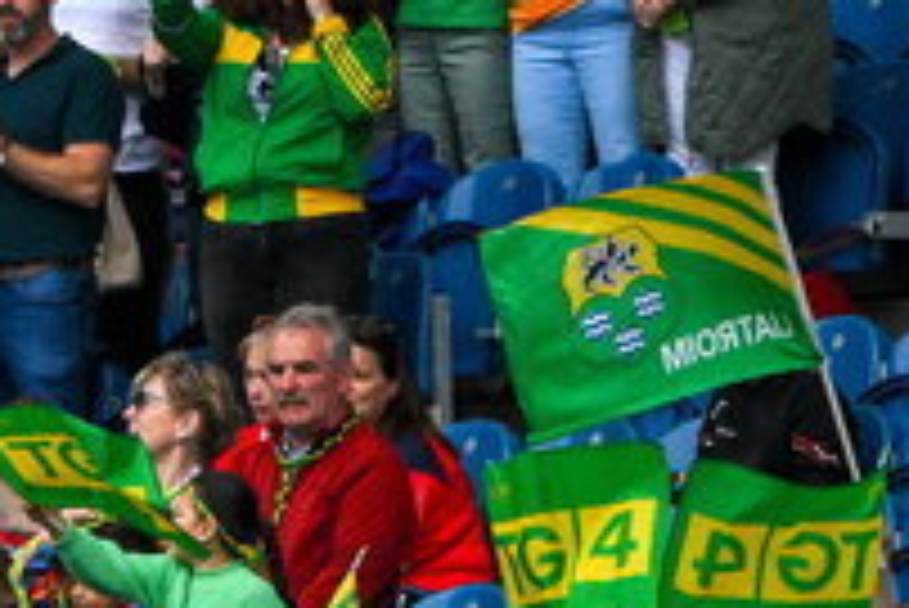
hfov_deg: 0.7
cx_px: -734
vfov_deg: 0.5
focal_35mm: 3036
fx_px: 76711
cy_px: 739
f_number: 4
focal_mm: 600
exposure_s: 1/2500
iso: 1600
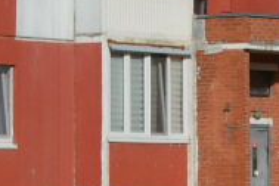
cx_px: 59
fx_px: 2395
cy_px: -264
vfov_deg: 4.4
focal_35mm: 309
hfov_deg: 6.7
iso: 100
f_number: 10
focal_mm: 26
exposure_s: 1/400
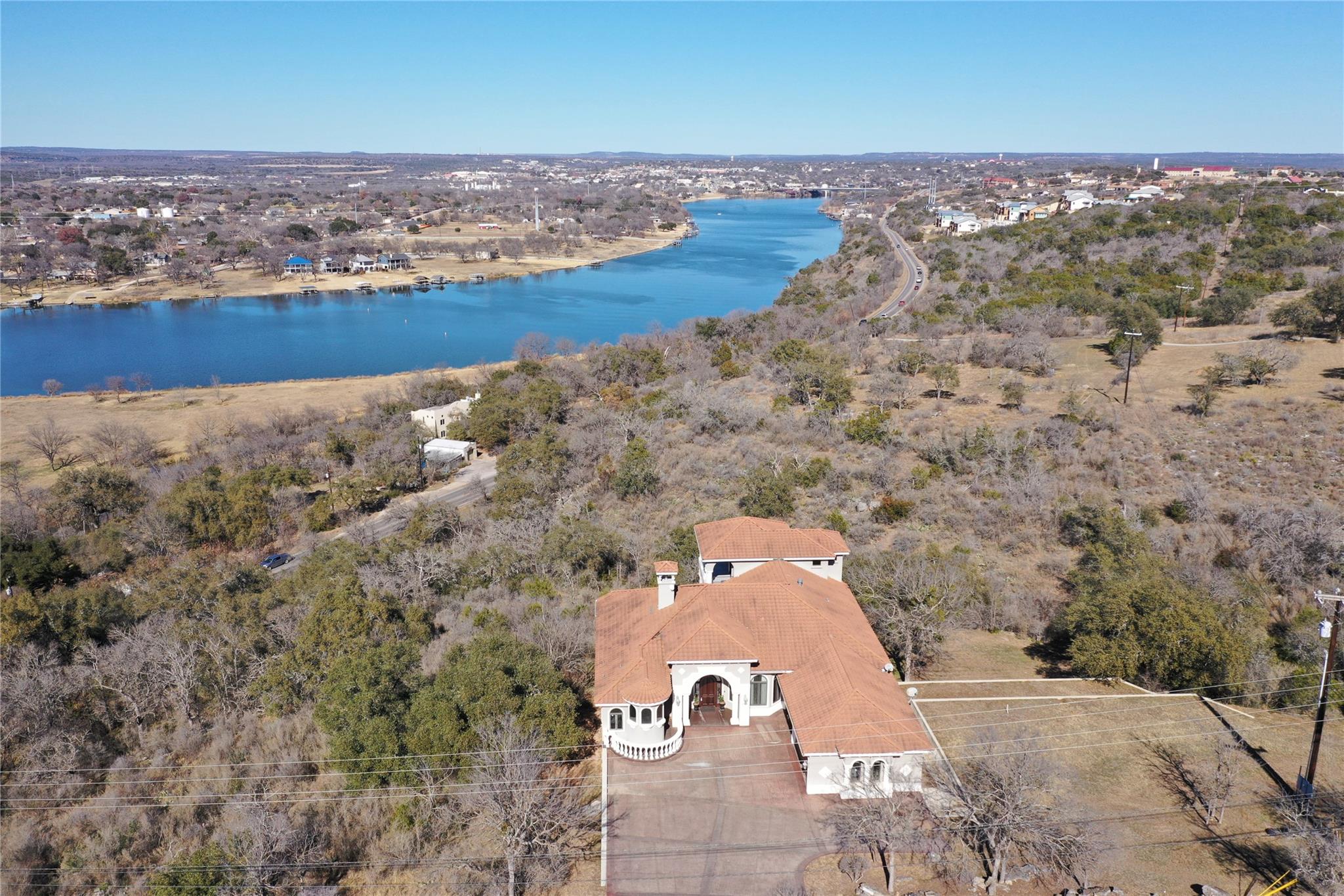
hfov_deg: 65.5
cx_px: 672
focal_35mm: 28
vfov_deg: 46.4
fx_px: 1045
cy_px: 448
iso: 100
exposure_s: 1/500
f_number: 5.6
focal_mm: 10.26
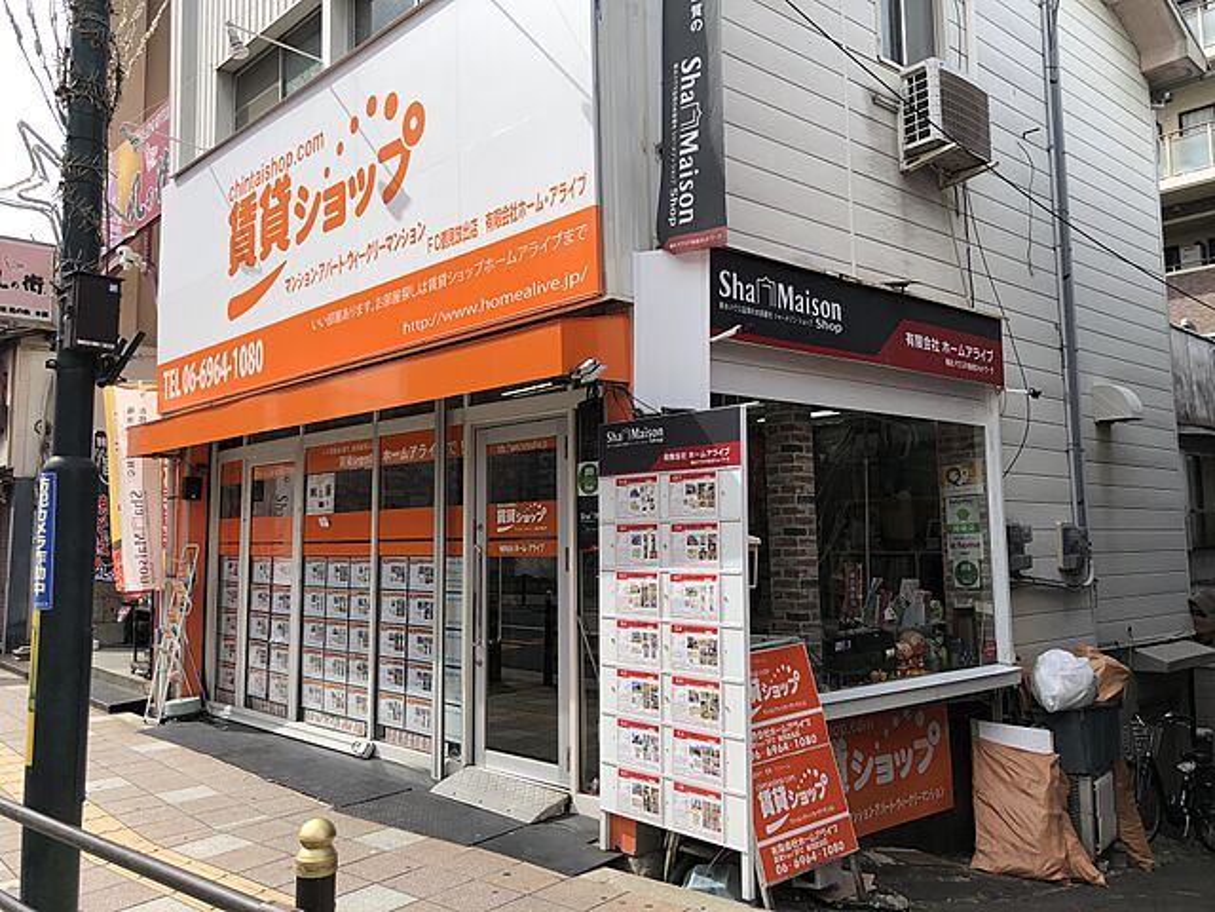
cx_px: 608
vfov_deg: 49.7
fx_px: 983
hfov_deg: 63.4
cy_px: 456
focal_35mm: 28
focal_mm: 3.99
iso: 20
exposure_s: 1/1297
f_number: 1.8
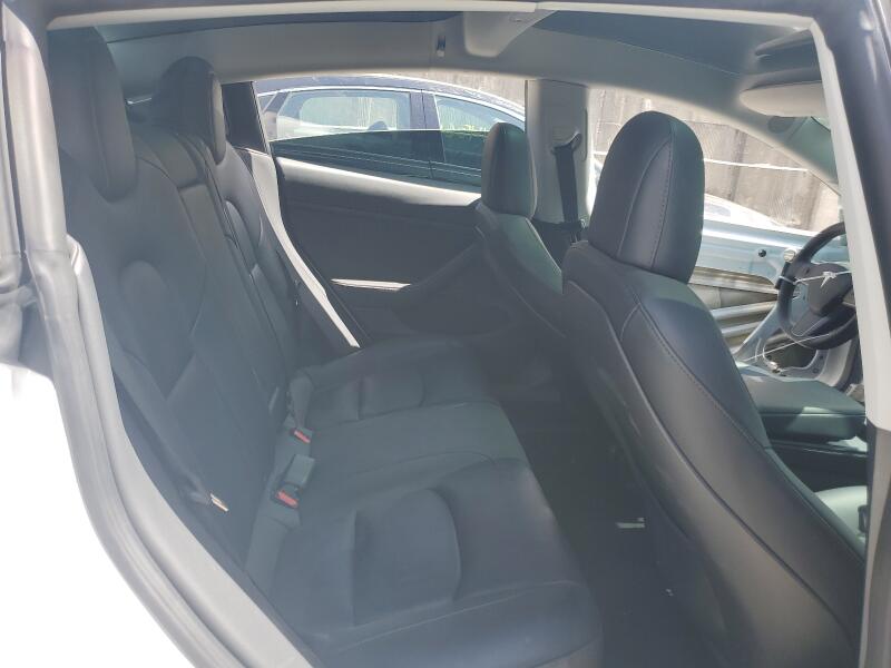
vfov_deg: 53.1
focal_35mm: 26
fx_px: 669
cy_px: 334
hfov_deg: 67.3
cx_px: 446
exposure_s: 1/476
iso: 50
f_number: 1.5
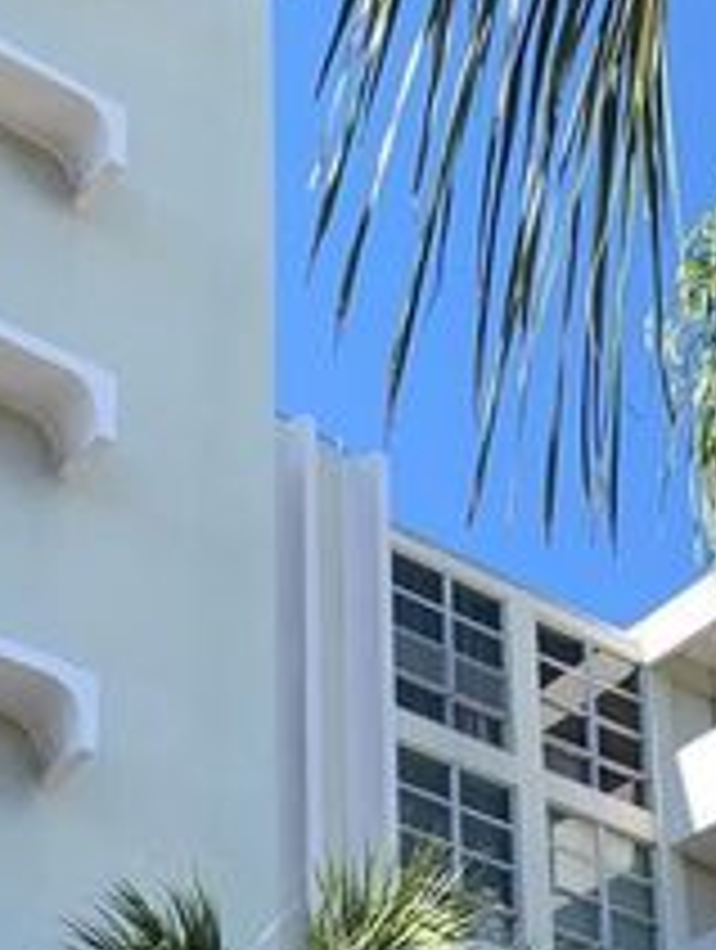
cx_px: 212
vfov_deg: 22.1
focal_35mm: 82
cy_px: 1114
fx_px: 2255
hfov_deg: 18.0
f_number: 1.8
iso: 25
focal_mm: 4.25
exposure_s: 1/727
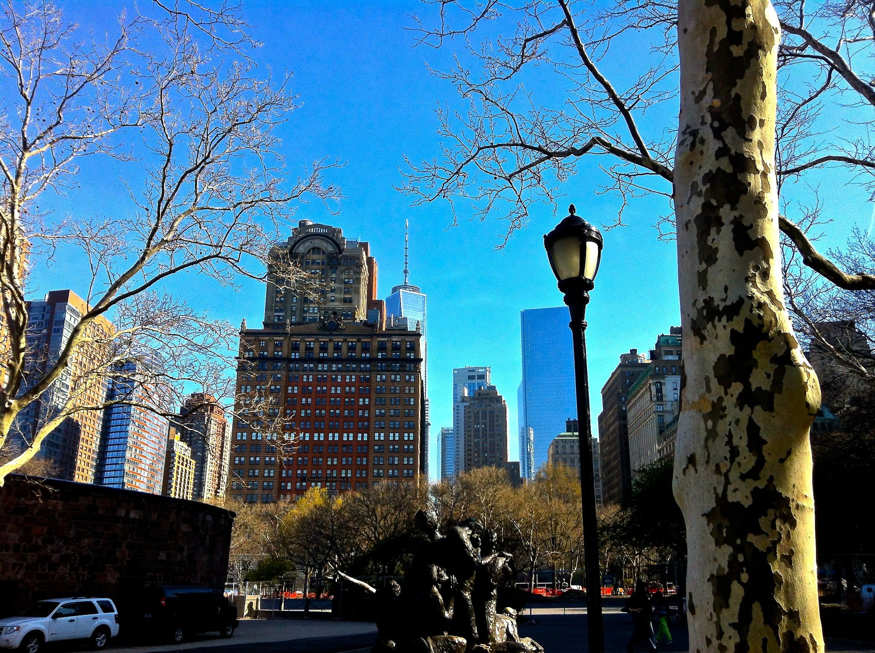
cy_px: 326
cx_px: 438
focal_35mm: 35
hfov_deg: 52.7
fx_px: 883
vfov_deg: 40.6
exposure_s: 1/862
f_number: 2.8
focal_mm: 3.85
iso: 80
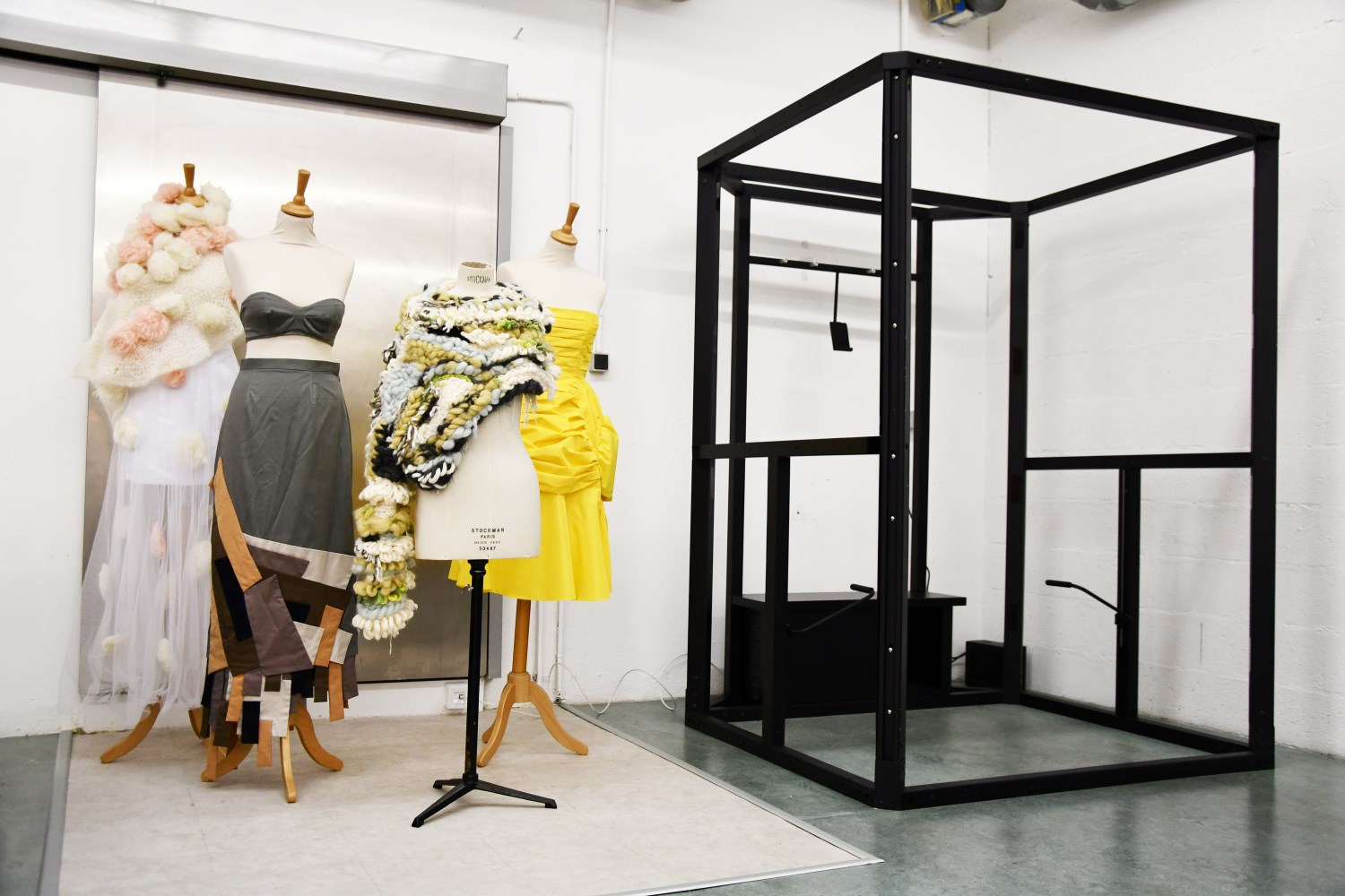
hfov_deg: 57.2
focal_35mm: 33
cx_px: 672
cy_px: 448
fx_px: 1233
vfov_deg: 40.0
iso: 900
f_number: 3.8
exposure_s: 1/125
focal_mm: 22
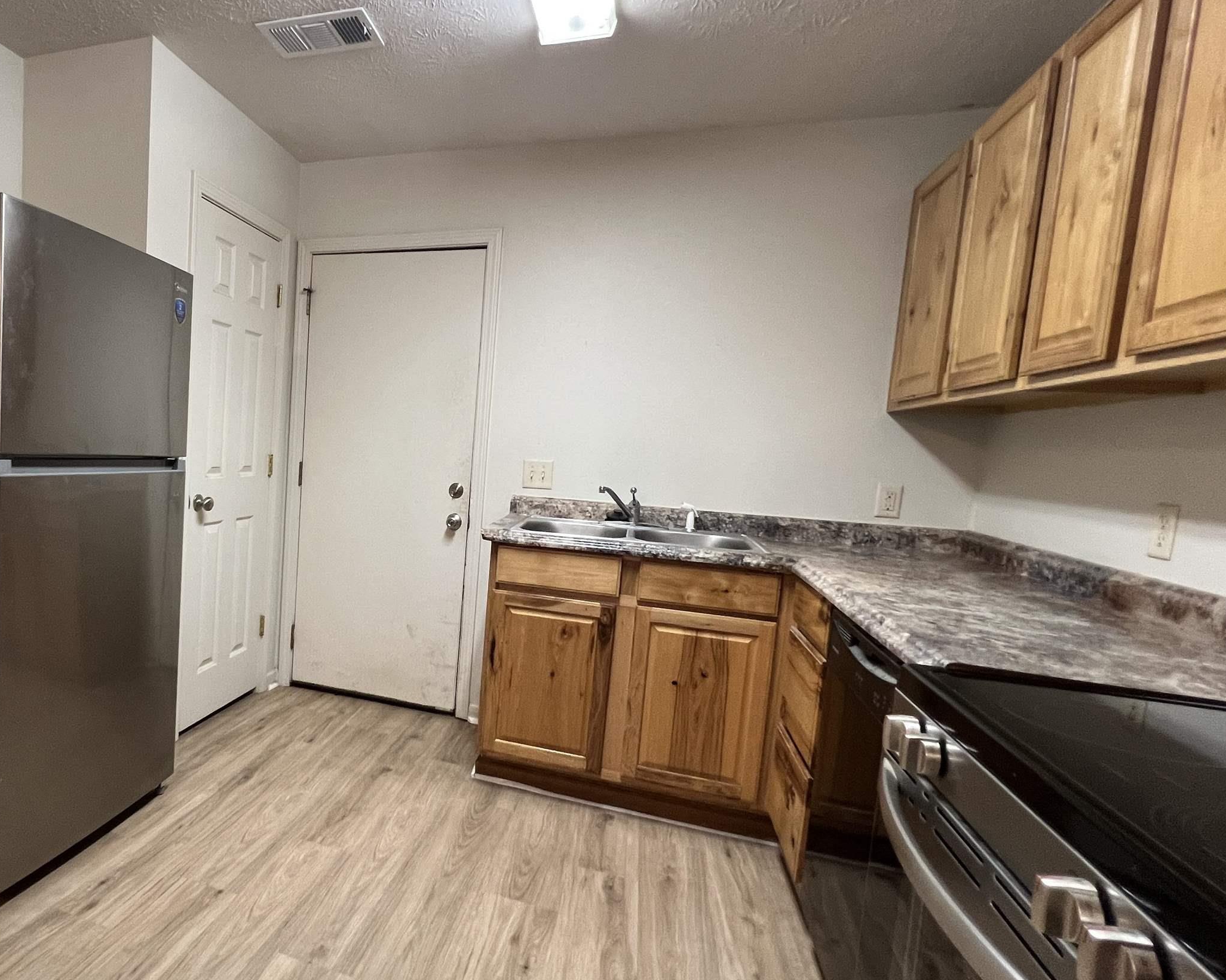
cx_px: 364
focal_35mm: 19
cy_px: 514
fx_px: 689
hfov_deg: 79.2
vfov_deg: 70.8
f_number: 1.8
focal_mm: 1.57
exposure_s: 1/60
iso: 200
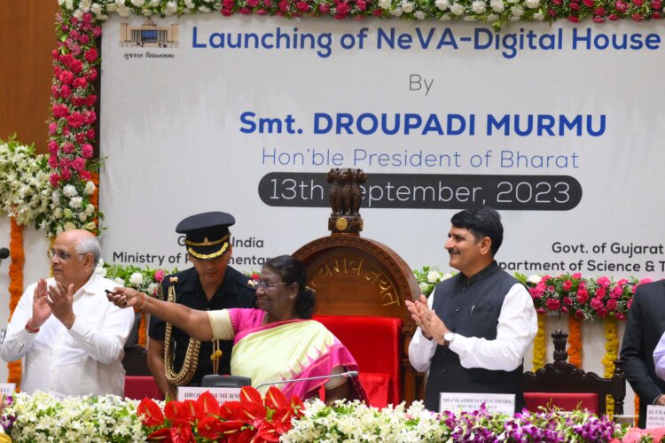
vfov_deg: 6.9
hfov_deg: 10.3
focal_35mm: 200
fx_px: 3694
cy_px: 222
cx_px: 332
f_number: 4
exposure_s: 1/250
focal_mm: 200
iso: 3200
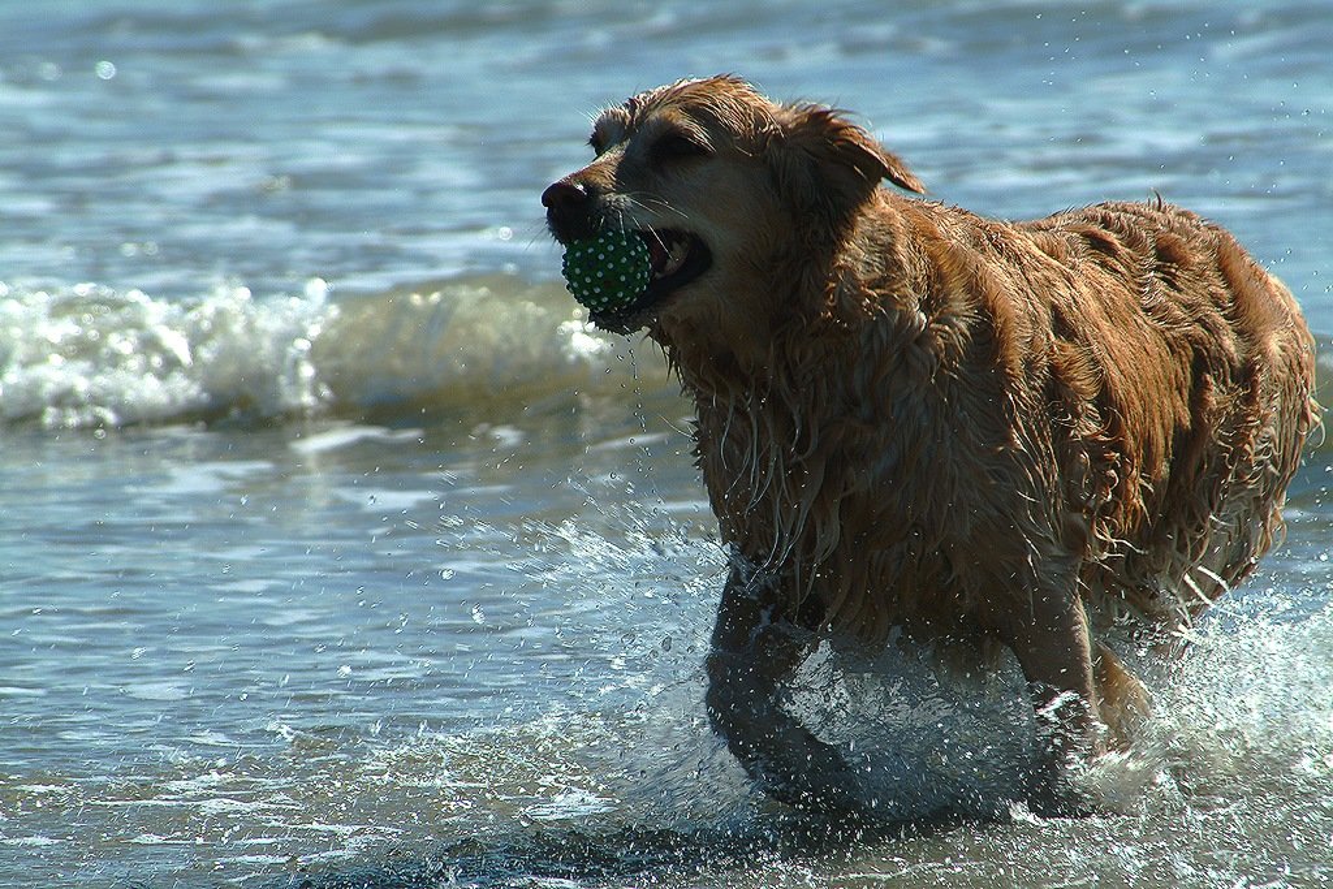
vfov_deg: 3.1
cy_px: 444
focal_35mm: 448
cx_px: 666
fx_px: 16608
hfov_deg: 4.6
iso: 200
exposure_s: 1/500
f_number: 11
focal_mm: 299
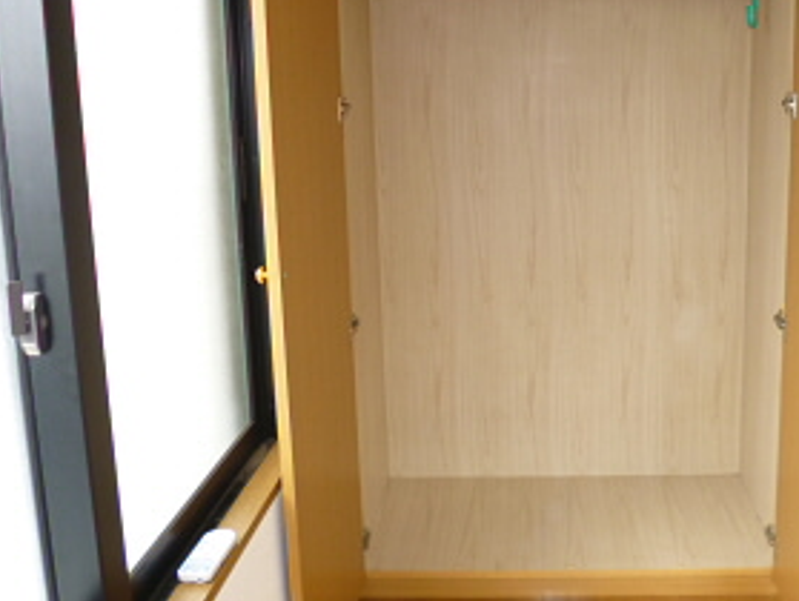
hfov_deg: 49.1
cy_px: 216
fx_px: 855
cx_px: 538
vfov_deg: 38.4
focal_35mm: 37
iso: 100
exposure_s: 1/60
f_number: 2.5
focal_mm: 4.3
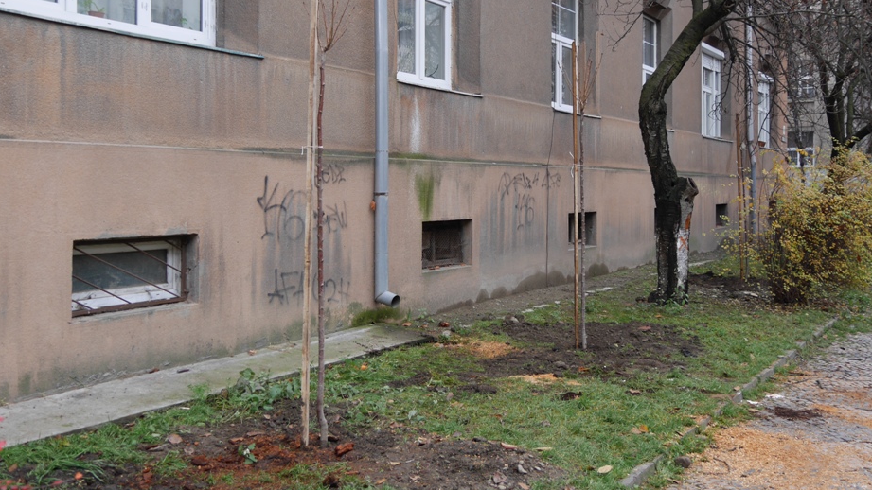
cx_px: 451
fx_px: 902
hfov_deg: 51.6
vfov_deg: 30.3
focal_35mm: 39
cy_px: 186
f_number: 3.7
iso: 200
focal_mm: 17
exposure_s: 1/80
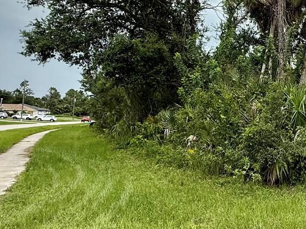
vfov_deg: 35.6
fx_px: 354
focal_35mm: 40
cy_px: 77
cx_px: 297
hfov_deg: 41.5
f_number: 2.2
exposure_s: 1/820
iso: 64
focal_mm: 2.22
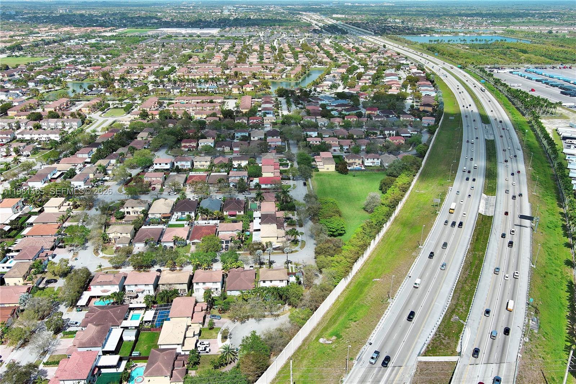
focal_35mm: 29
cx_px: 288
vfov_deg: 44.9
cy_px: 192
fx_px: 464
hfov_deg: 63.7
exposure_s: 1/1486
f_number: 2.8
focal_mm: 10.57
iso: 100
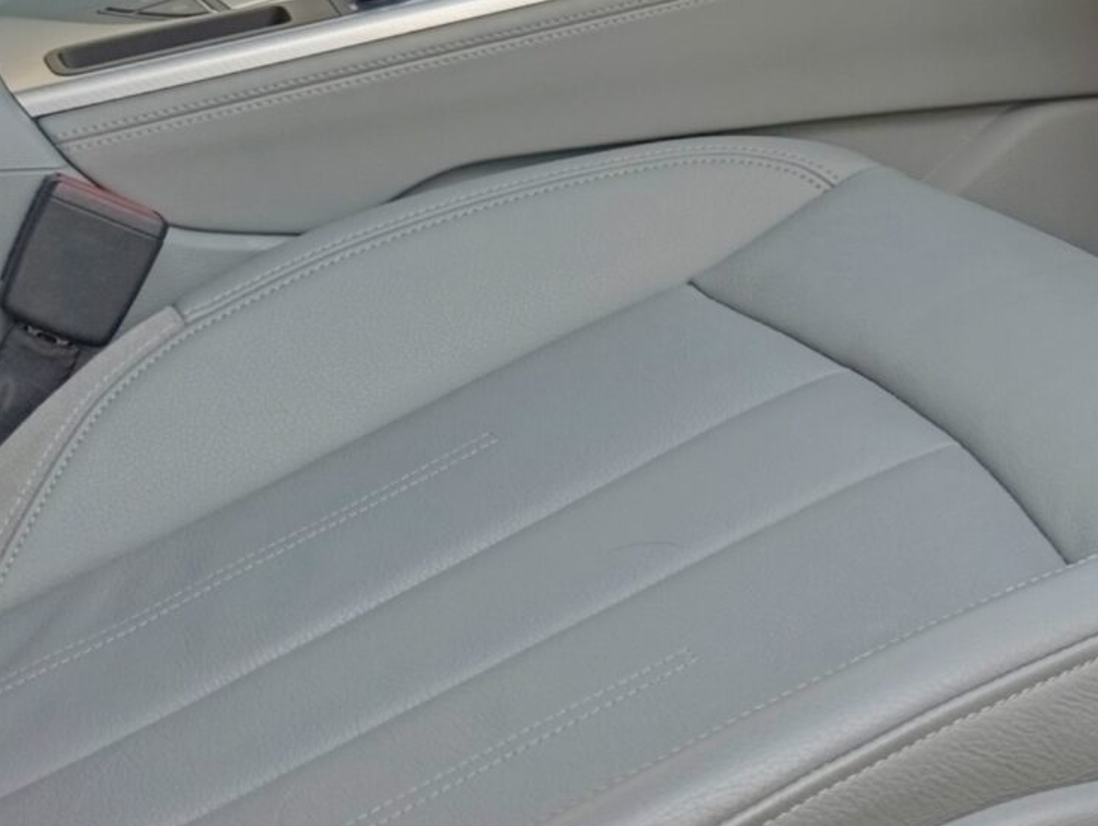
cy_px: 30
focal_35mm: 81
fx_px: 2572
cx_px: 945
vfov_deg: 17.9
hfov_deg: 23.6
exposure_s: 1/100
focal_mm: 6.14
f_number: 1.6
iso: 100
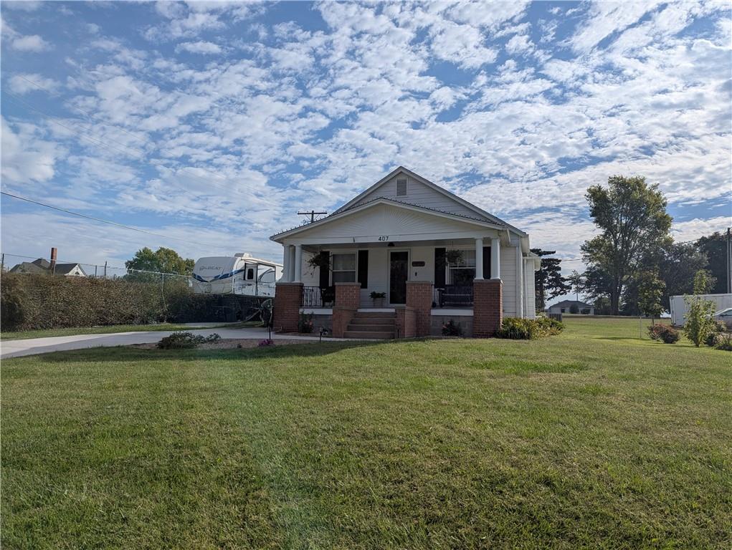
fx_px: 508
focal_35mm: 24
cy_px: 275
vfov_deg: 56.9
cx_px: 366
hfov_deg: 71.5
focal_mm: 6.81
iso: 45
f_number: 1.85
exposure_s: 1/6667
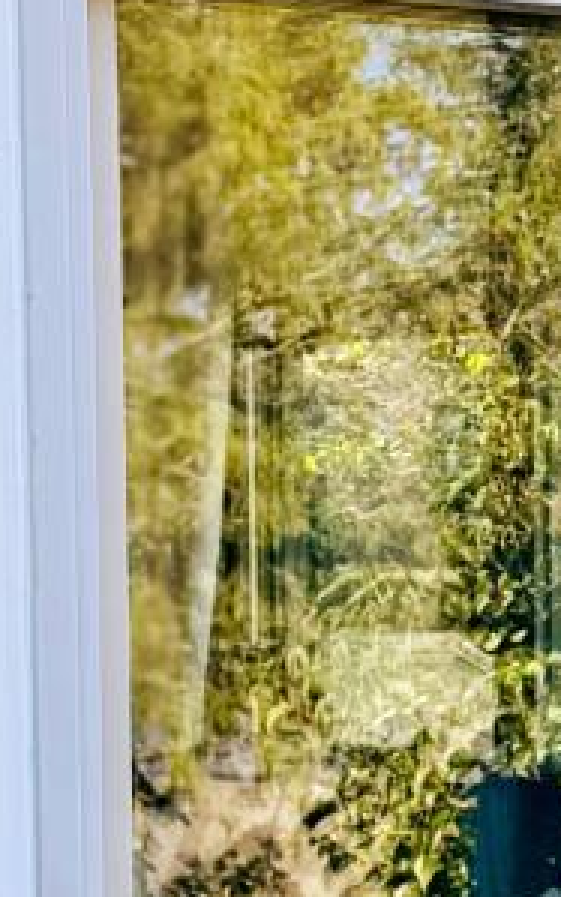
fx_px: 4157
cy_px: 861
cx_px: 981
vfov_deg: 12.2
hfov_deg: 7.5
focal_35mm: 170
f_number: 1.78
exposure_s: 1/730
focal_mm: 6.76
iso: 80
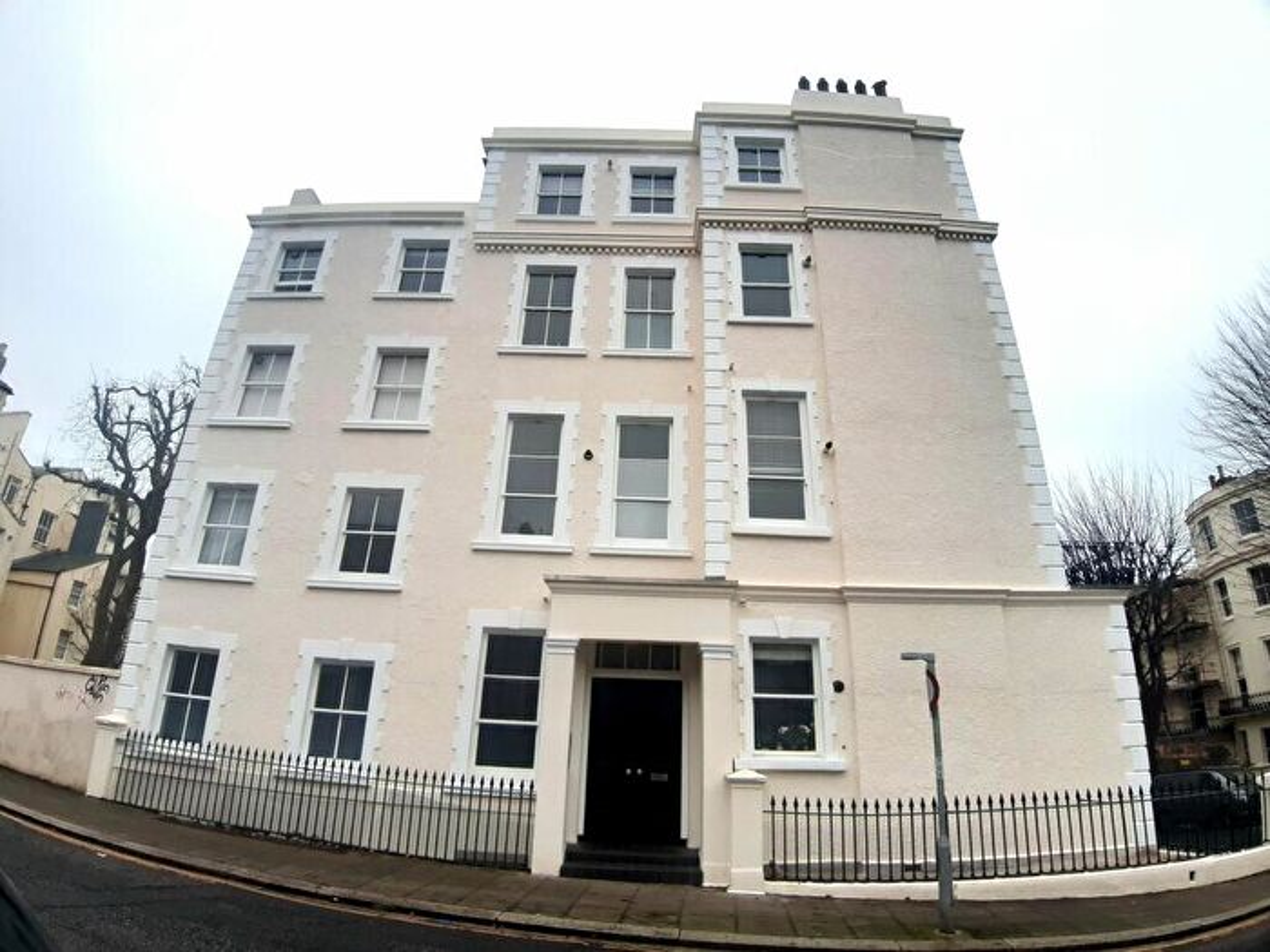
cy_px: 476
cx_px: 635
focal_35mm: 18
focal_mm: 1.87
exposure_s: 1/100
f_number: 2.4
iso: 64
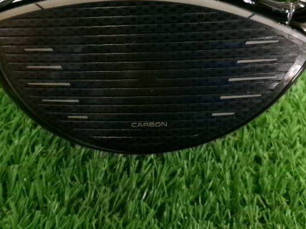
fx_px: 318
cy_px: 85
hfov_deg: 51.3
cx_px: 135
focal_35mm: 36
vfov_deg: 39.3
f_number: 3.9
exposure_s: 1/34
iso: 800
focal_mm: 5.1
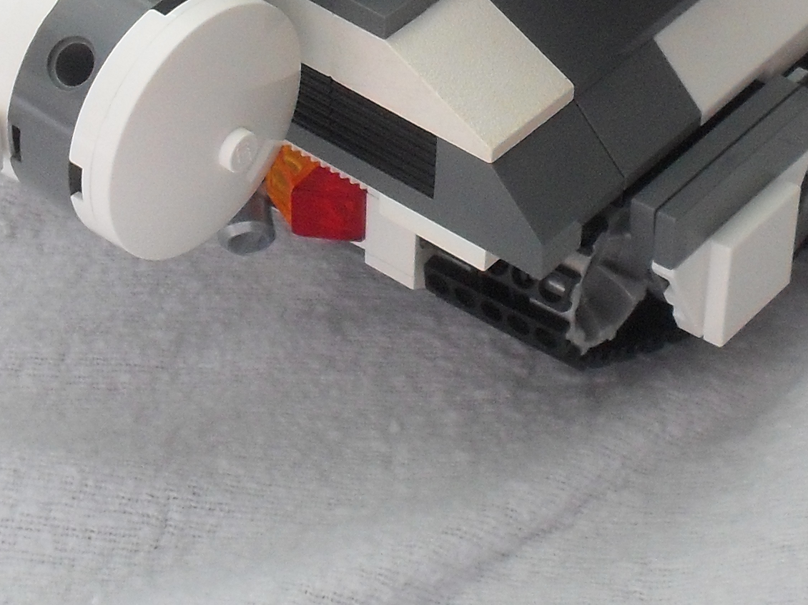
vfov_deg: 12.7
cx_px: 461
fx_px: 2637
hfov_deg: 17.4
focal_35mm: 113
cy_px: -184
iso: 200
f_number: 3.2
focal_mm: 6.3
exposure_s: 1/1.43
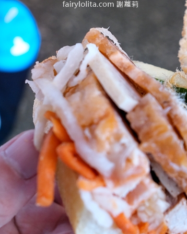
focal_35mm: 66
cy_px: 112
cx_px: 214
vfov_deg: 28.7
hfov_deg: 21.7
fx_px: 457
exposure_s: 1/220
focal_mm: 23
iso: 640
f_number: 4.5
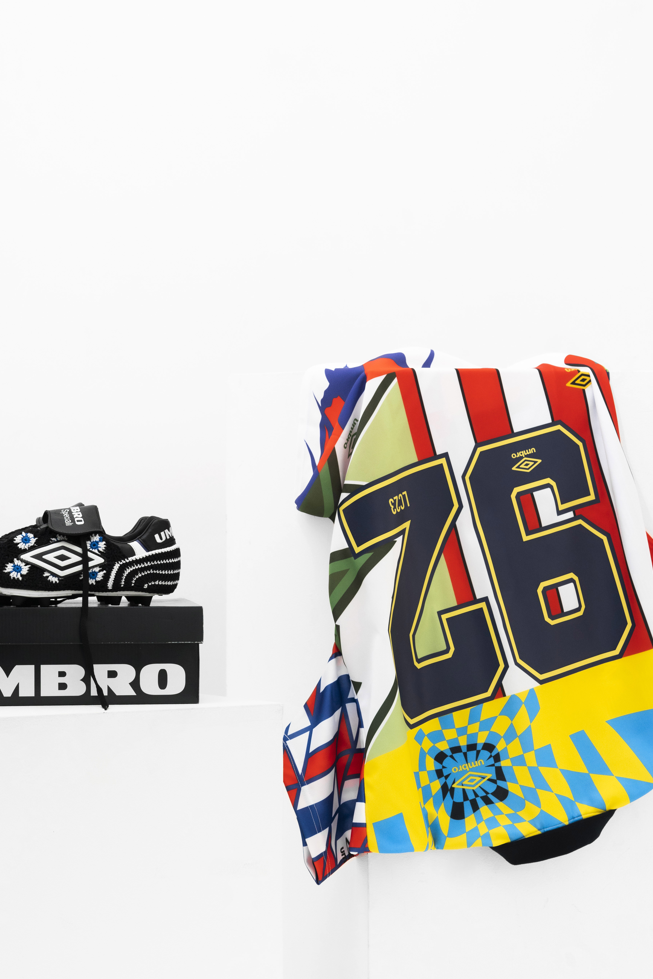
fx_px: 3482
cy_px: 611
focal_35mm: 128
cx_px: 261
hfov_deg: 10.7
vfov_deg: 16.0
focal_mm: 85
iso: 400
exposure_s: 1/160
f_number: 5.6
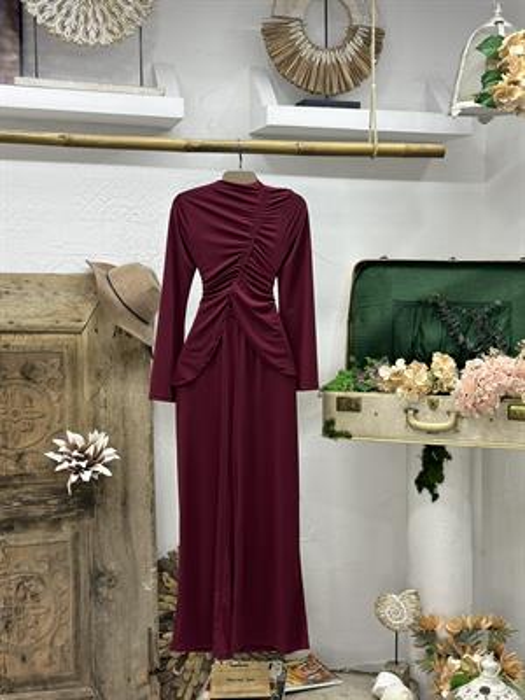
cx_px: 262
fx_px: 971
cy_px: 350
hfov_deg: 30.3
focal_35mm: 48
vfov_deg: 39.7
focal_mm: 6.86
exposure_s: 1/100
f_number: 1.78
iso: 100
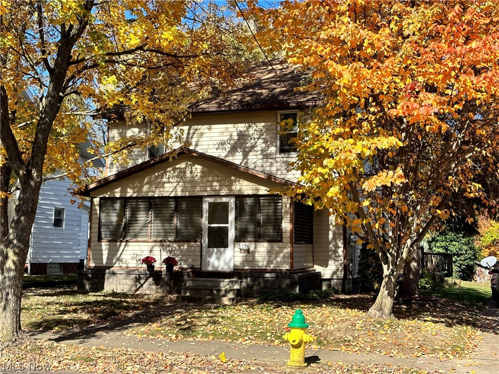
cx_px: 250
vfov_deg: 30.3
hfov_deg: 39.7
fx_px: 692
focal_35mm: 48
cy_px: 187
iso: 64
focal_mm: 6.86
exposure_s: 1/1590
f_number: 1.78
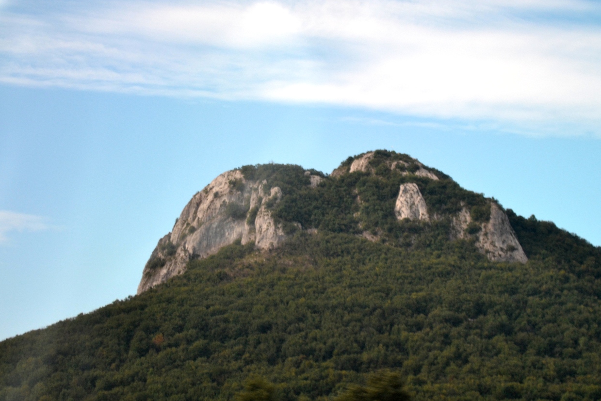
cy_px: 163
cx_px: 291
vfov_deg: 10.9
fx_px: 2100
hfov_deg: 16.3
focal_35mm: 126
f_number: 5.6
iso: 400
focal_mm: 55
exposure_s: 1/60
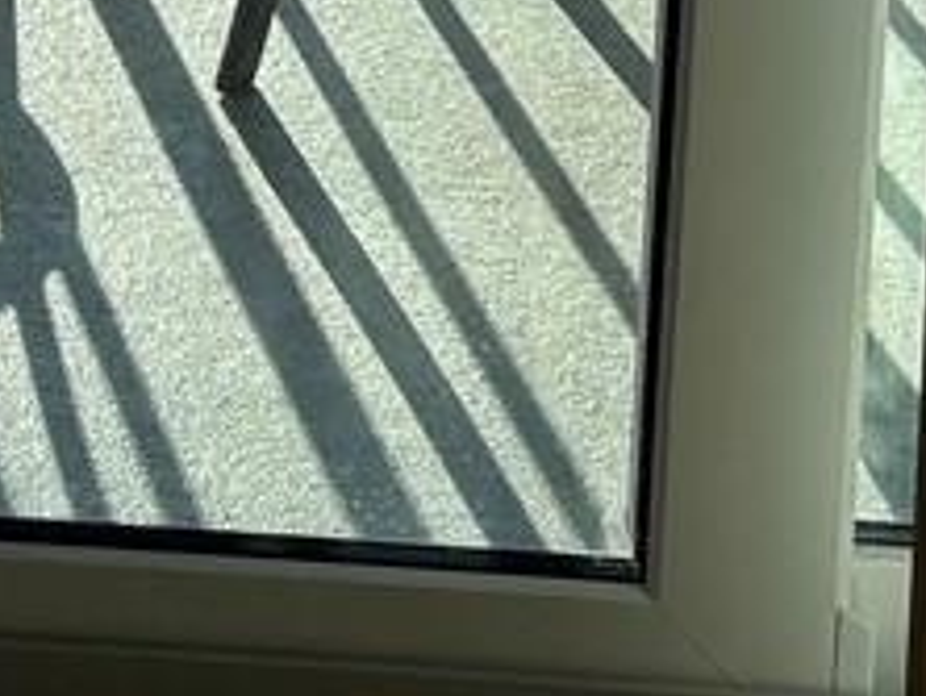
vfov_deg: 7.2
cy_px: -1334
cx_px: -851
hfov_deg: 9.9
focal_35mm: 187
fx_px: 5008
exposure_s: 1/2208
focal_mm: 5.96
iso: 50
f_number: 1.6
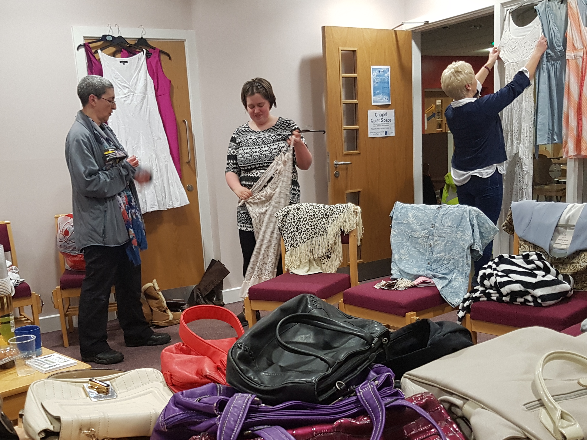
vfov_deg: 37.5
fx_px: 644
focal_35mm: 38
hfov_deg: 49.0
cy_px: 272
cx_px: 291
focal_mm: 4.2
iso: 160
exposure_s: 1/33
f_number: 1.7
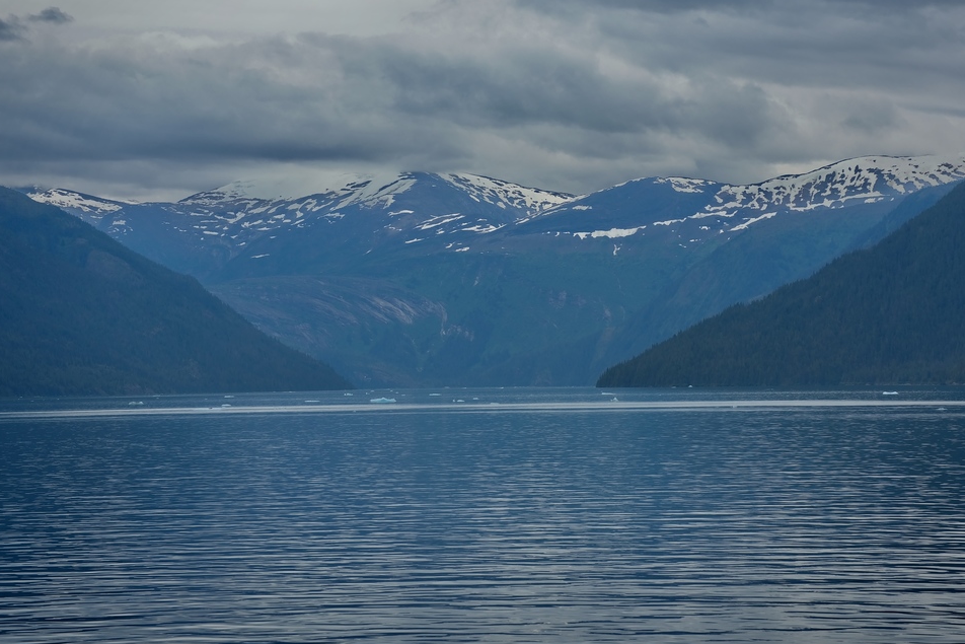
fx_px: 4182
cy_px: 216
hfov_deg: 13.2
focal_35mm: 156
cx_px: 555
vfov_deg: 8.8
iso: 100
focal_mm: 116
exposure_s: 1/320
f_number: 9
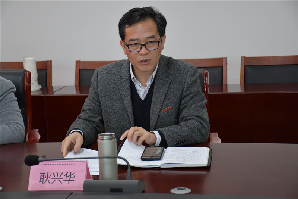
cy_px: 100
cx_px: 149
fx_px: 695
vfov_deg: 16.3
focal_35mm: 84
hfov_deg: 24.2
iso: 2500
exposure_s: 1/125
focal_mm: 56
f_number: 4.8
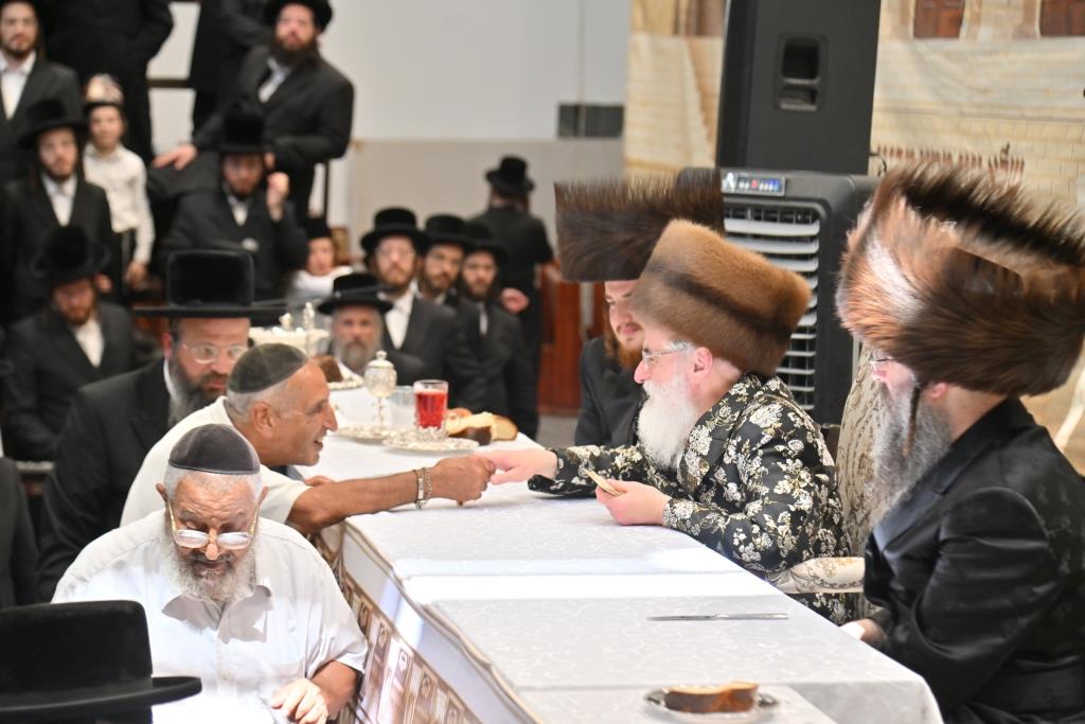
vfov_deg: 14.9
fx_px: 2773
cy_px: 362
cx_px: 542
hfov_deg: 22.1
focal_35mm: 92
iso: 800
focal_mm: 92
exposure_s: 1/500
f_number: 4
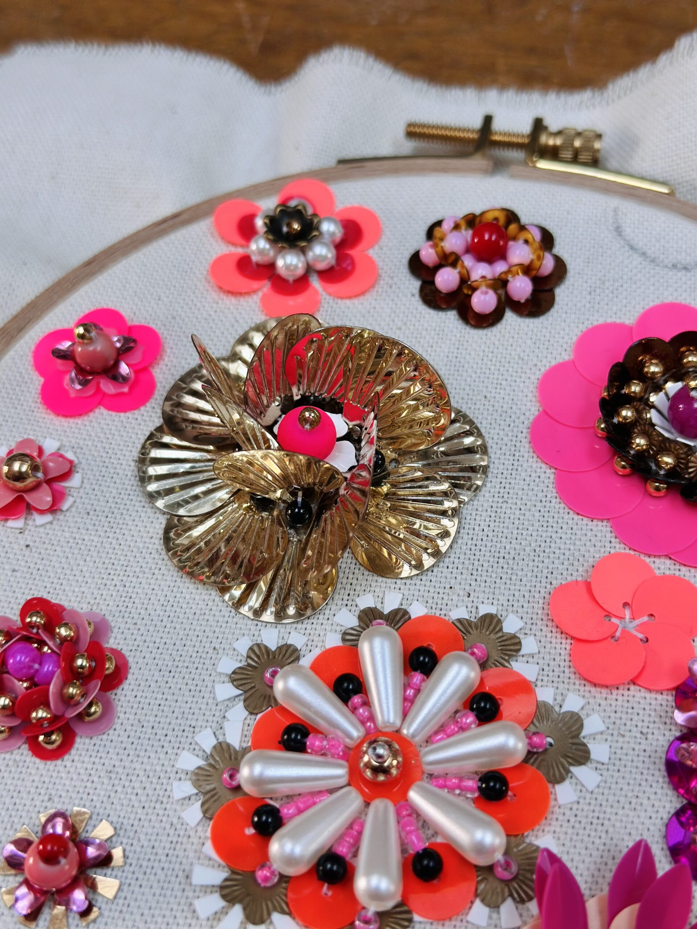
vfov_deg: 39.7
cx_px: 348
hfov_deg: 30.3
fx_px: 1289
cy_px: 464
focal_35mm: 48
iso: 100
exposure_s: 1/60
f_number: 1.78
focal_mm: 6.86
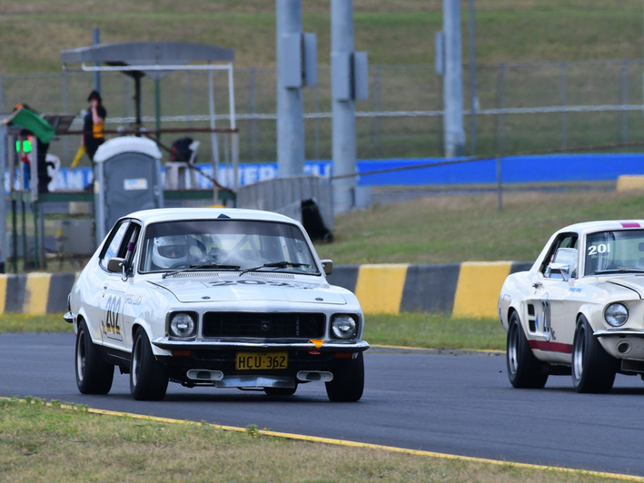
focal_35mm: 814
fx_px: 15146
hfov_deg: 2.4
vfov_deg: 1.8
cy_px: 242
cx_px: 284
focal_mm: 500
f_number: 10
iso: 640
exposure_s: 1/640
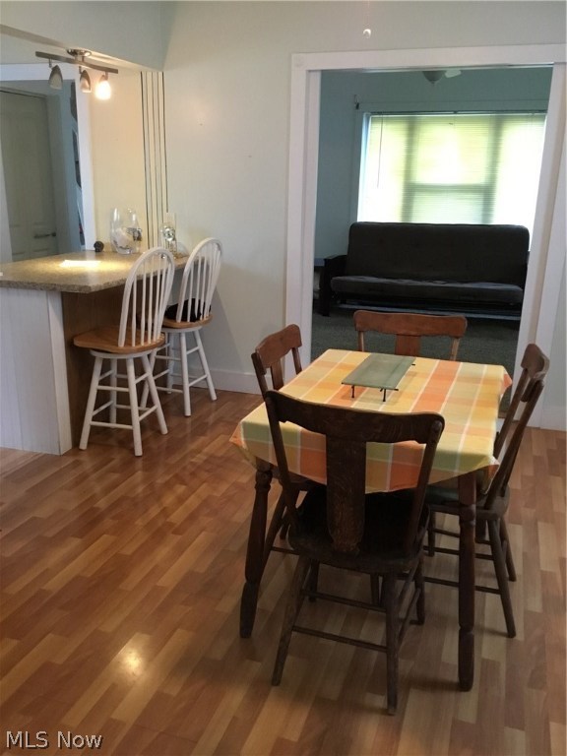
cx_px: 284
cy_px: 378
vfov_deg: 58.4
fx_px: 677
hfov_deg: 45.4
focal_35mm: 31
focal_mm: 3.3
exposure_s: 1/24
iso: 200
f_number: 2.4
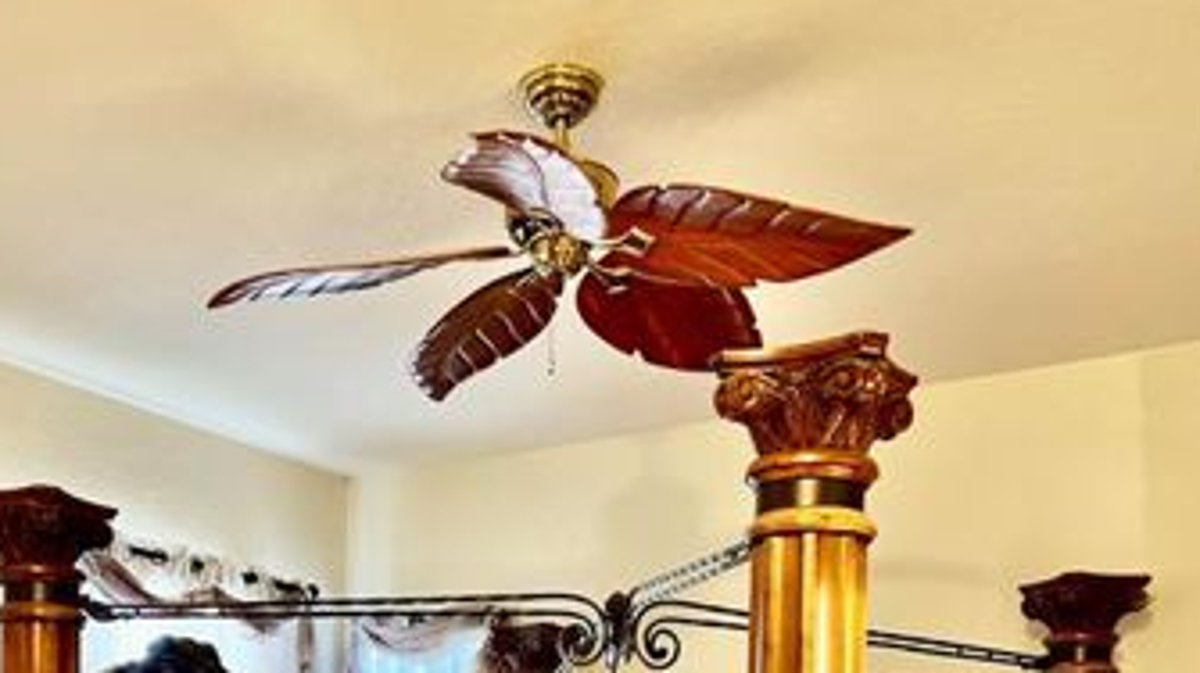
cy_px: 884
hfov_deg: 45.3
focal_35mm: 45
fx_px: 1431
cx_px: 503
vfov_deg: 23.3
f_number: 1.5
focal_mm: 5.7
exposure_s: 1/30
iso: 500
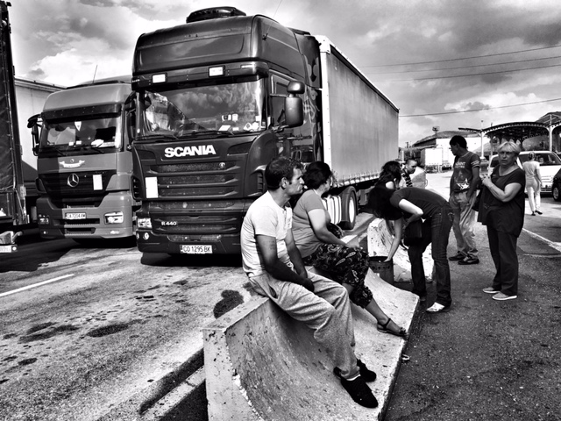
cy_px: 210
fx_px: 470
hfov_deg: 61.7
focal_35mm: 29
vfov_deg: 48.2
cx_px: 280
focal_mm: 4.15
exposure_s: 1/785
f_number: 2.2
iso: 25
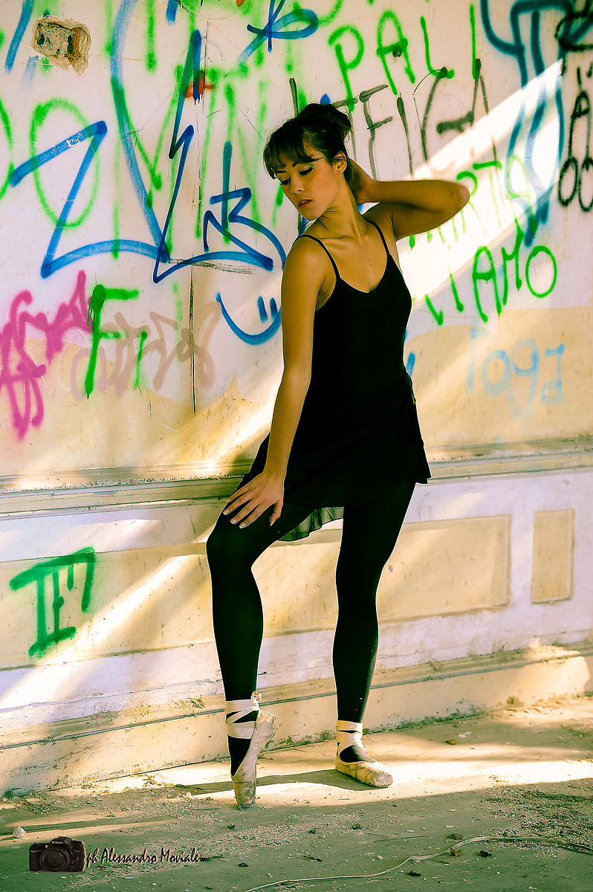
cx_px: 296
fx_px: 3341
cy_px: 446
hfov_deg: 10.1
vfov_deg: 15.2
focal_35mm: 135
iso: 800
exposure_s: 1/60
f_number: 5.6
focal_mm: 135
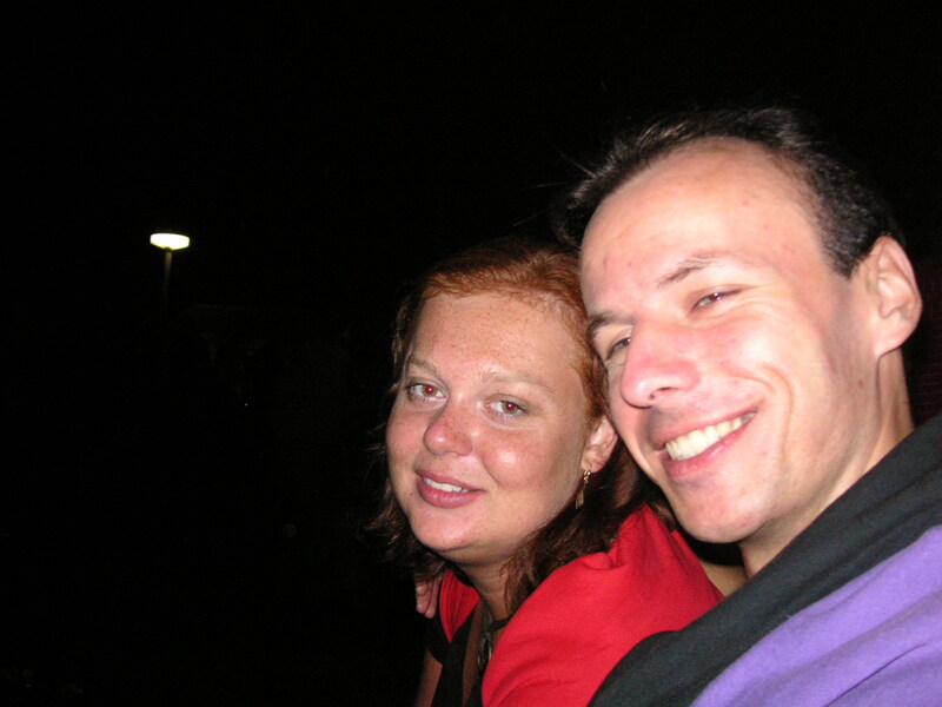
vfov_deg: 38.7
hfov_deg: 50.1
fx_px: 1007
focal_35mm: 37
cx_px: 471
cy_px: 354
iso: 160
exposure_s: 1/45
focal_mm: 6.1
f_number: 2.8
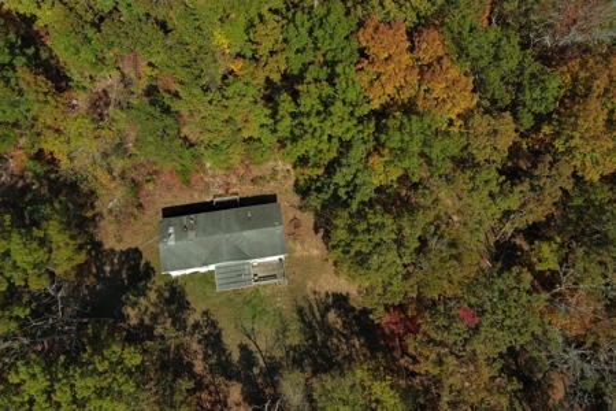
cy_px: 206
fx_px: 496
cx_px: 308
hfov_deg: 63.7
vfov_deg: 45.0
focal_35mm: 29
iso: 100
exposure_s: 1/160
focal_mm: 10.57
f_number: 11
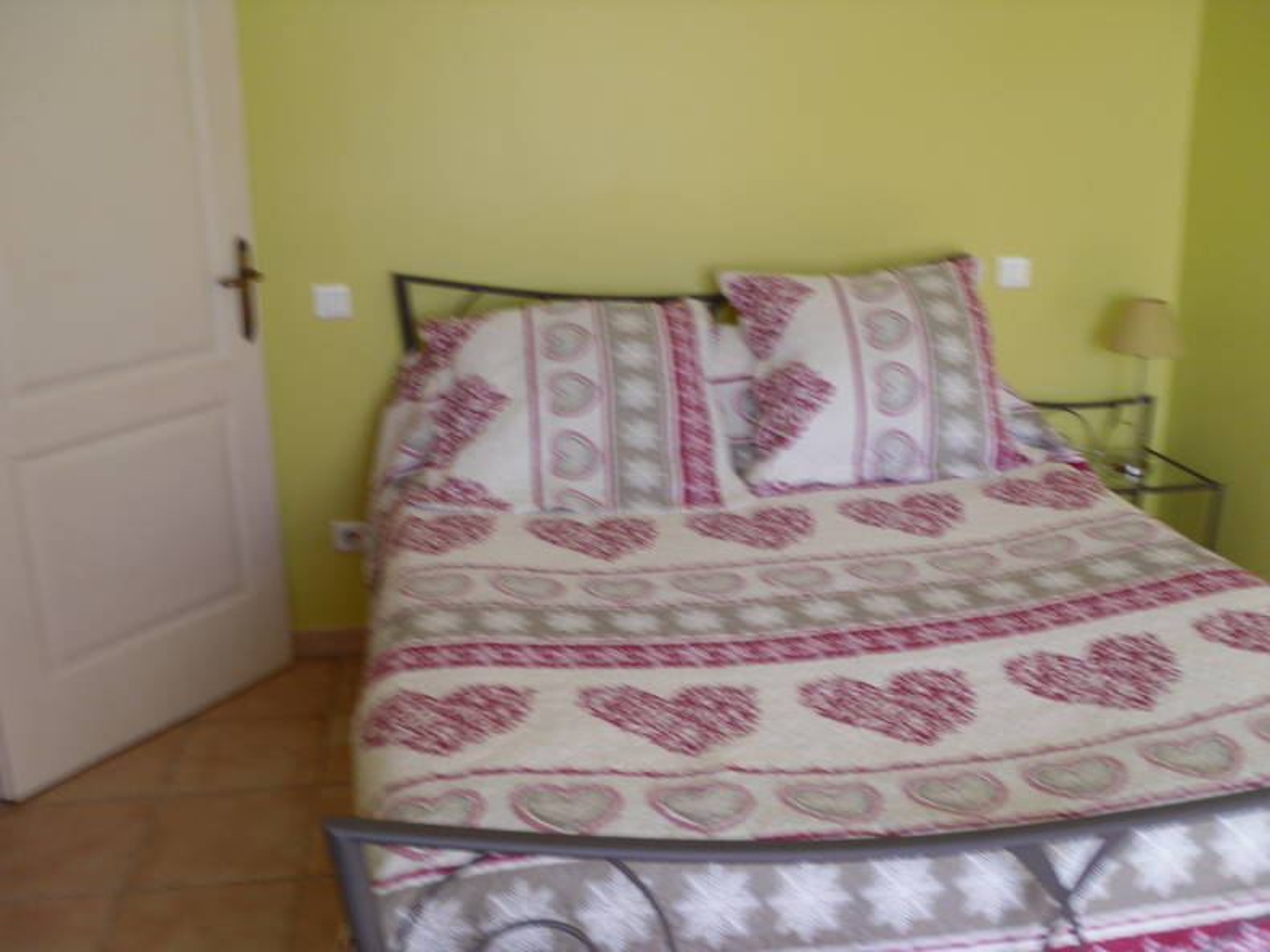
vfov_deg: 41.8
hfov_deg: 54.0
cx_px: 635
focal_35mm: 34
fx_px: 1247
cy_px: 476
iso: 100
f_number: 2.8
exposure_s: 1/49
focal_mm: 6
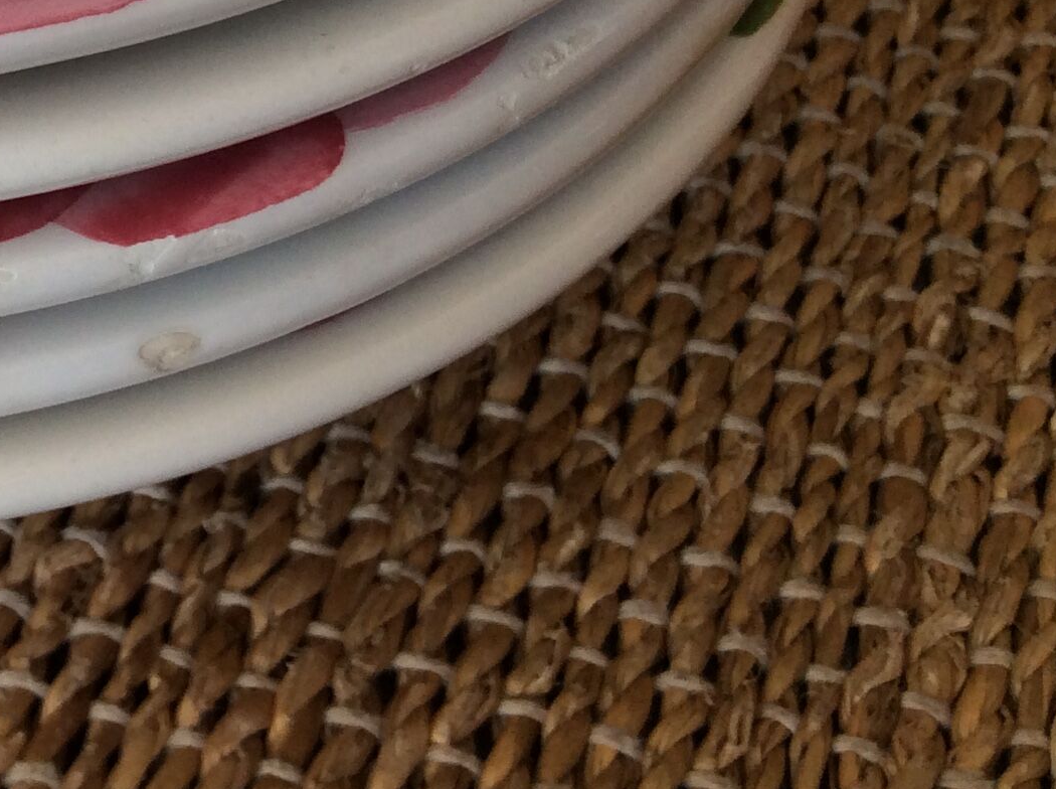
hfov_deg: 23.2
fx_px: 2406
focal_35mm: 79
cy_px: -4
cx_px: -123
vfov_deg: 18.1
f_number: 2.4
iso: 32
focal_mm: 3.3
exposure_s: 1/100
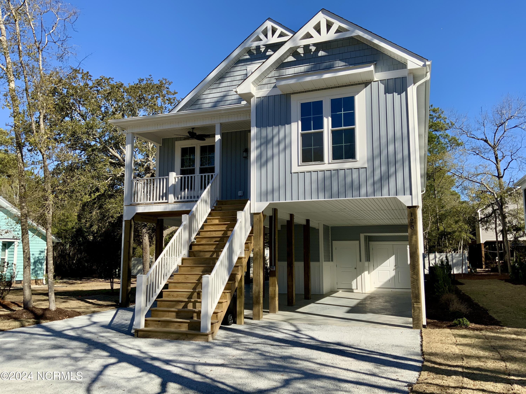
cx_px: 263
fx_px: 441
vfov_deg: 48.2
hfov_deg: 61.7
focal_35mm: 29
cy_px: 197
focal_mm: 3
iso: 16
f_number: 1.8
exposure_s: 1/1984
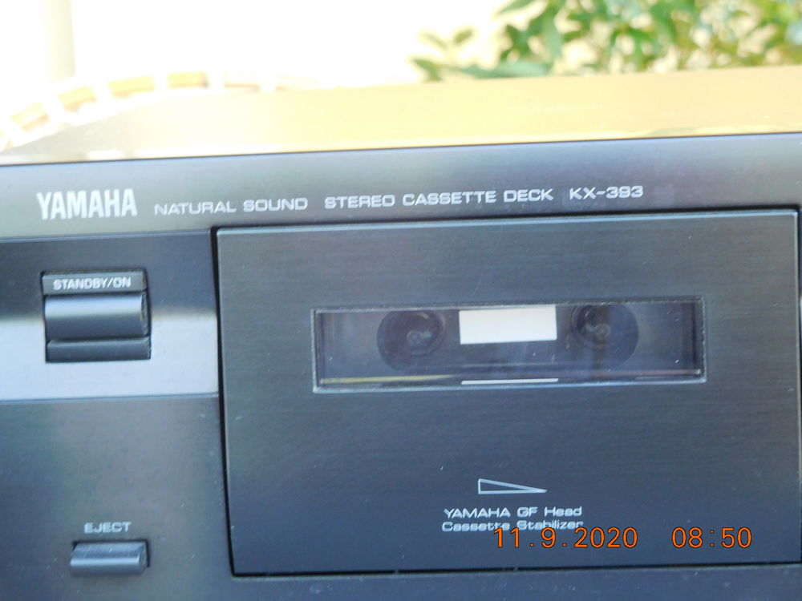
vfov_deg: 18.4
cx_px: 401
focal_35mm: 80
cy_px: 300
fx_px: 1853
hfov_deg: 24.4
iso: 400
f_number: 4.6
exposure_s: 1/30
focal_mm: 14.3
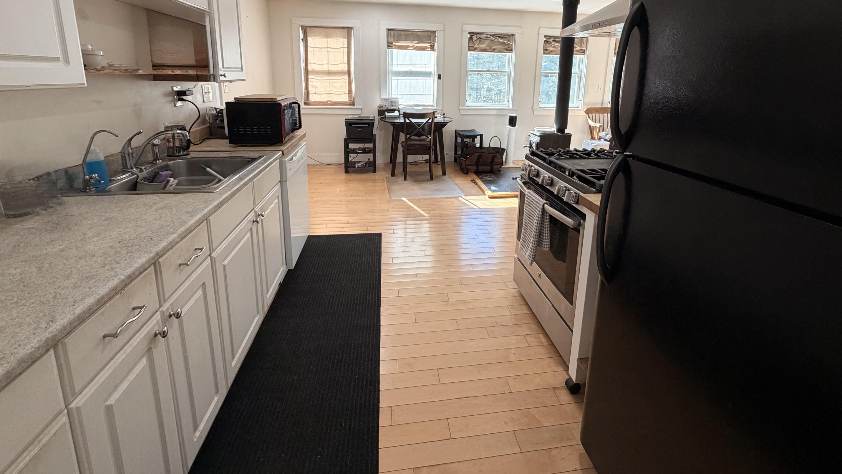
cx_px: 438
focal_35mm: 16
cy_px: 144
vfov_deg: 64.7
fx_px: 357
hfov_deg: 99.3
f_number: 2.2
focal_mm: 2.22
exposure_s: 1/120
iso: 200
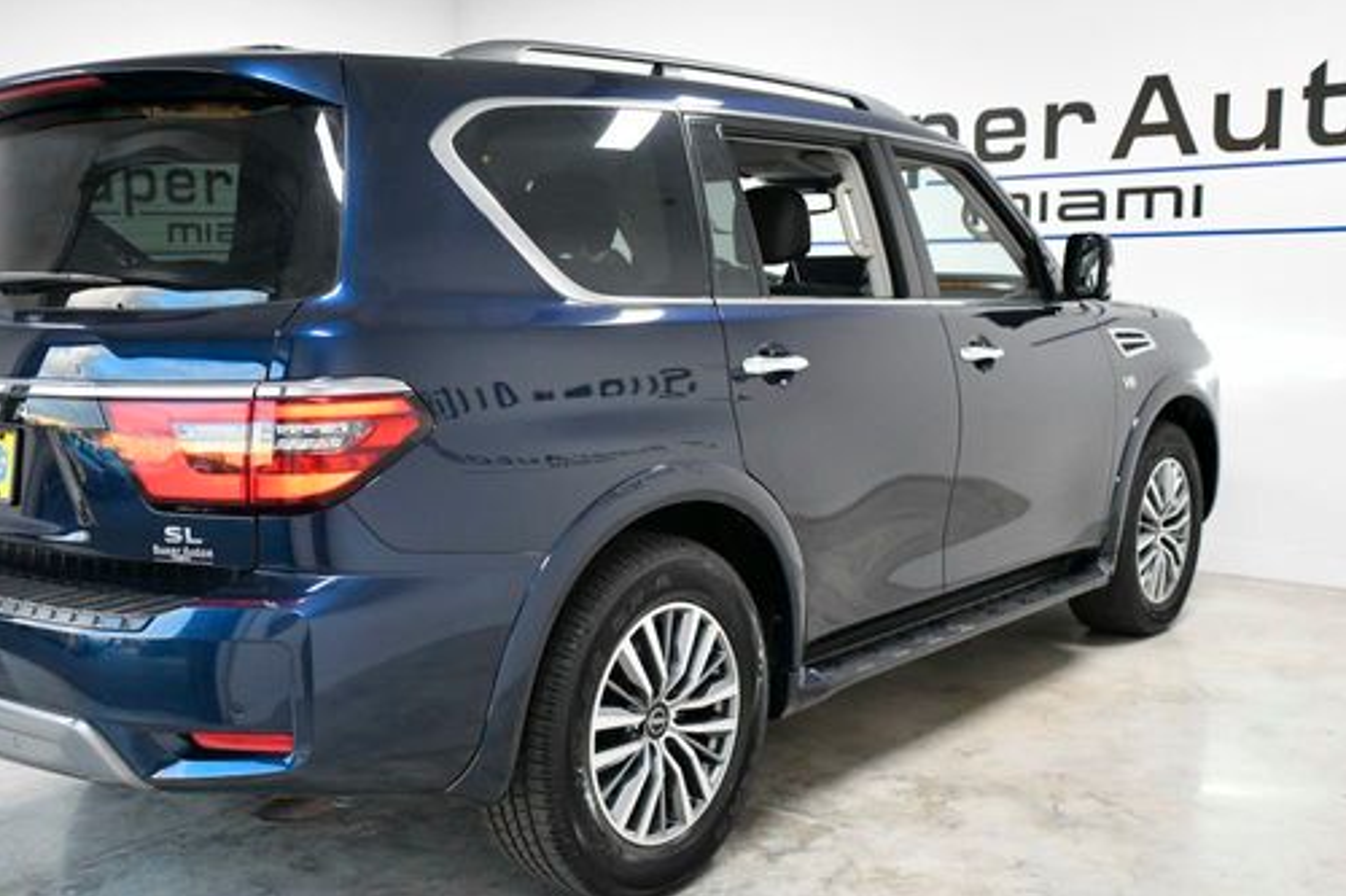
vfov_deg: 32.6
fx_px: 1532
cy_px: 483
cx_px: 552
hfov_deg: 47.2
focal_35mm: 41
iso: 2500
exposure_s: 1/400
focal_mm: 32
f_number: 4.5
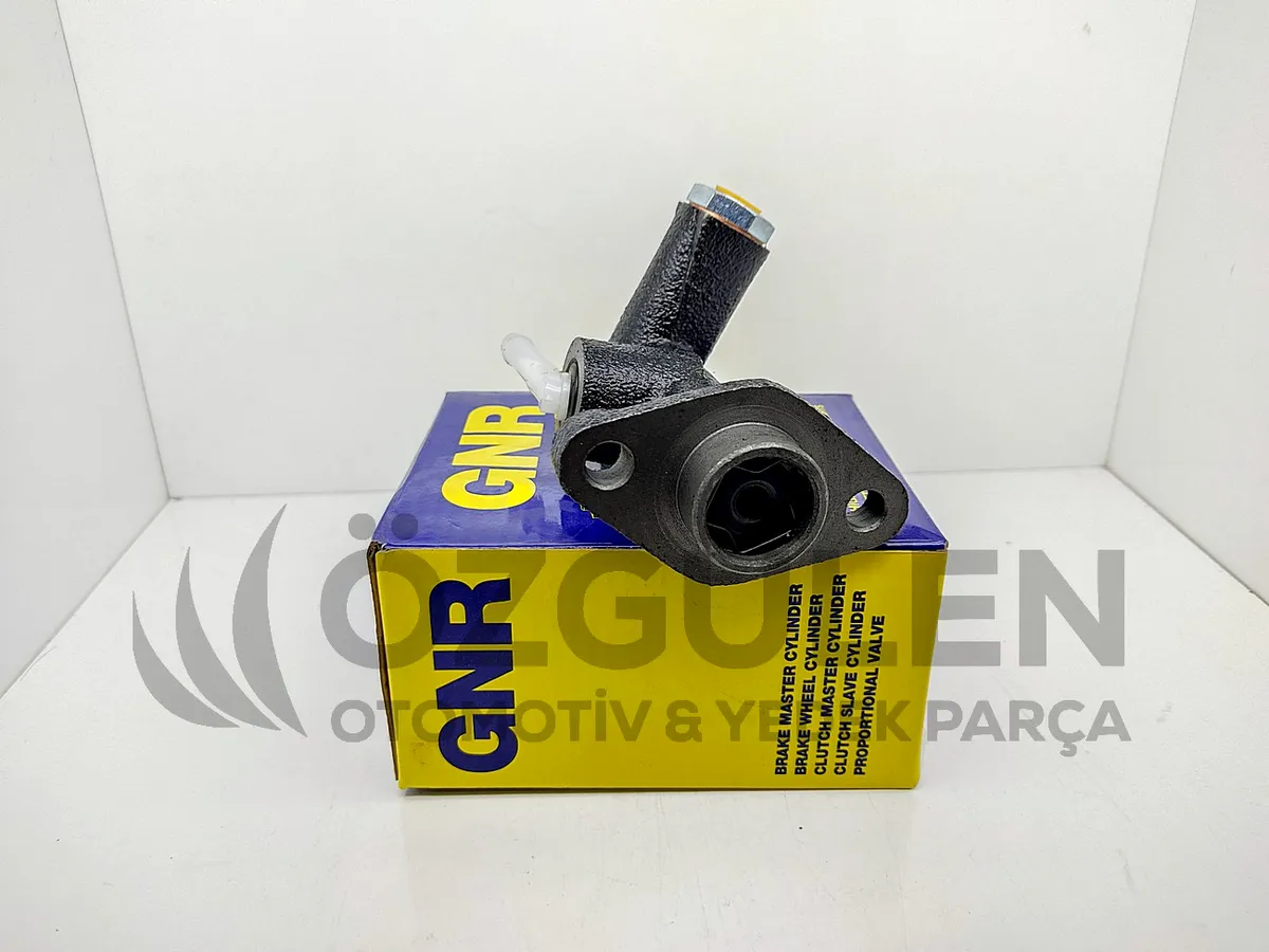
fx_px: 953
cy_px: 476
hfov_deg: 67.3
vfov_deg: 53.1
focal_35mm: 26
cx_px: 634
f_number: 1.79
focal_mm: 4.74
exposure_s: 1/100
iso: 103
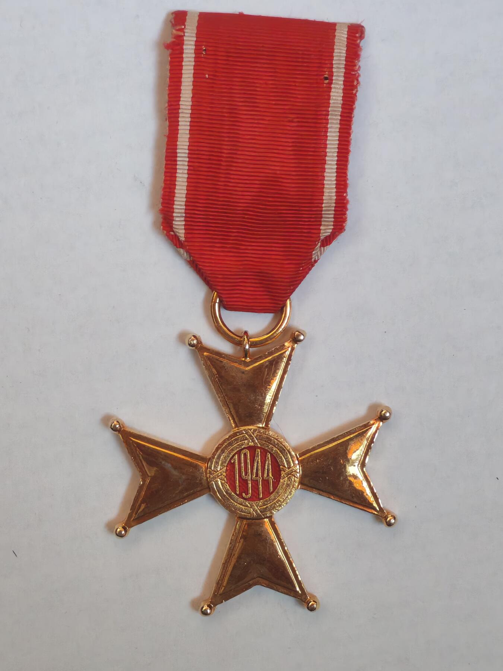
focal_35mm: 68
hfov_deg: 21.6
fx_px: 1317
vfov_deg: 28.6
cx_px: 252
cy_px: 336
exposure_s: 1/50
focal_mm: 5.52
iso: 640
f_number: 1.95
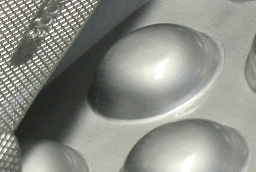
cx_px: -96
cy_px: 18
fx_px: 10569
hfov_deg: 1.4
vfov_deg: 0.9
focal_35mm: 1485
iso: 200
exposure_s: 1/30
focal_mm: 89.9
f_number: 5.6
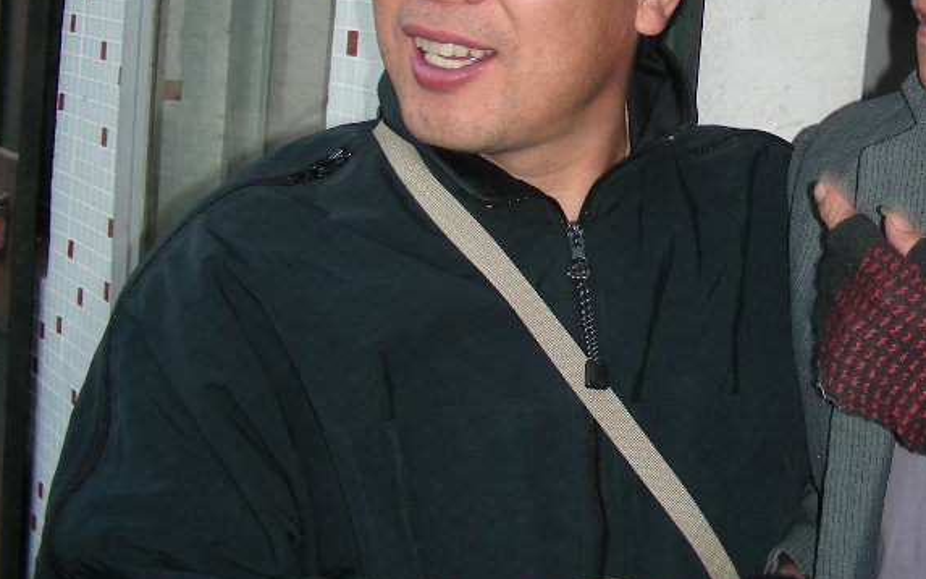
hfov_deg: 27.7
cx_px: 805
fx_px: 1817
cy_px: 108
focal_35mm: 72
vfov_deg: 17.9
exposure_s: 1/60
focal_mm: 6.3
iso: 50
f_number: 3.5
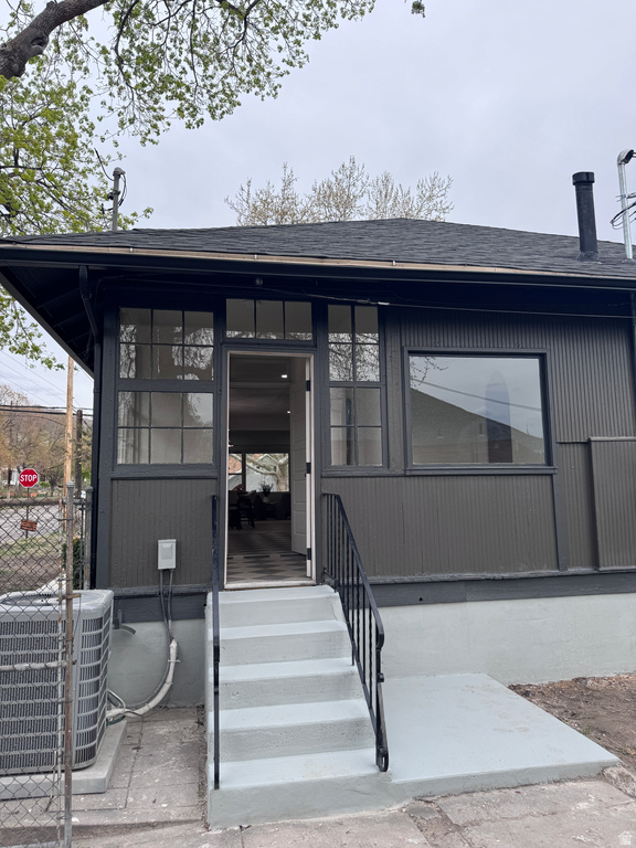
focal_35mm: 24
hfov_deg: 56.8
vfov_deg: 71.6
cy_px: 424
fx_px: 588
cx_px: 318
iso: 80
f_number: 1.78
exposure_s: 1/1026
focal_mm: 6.76
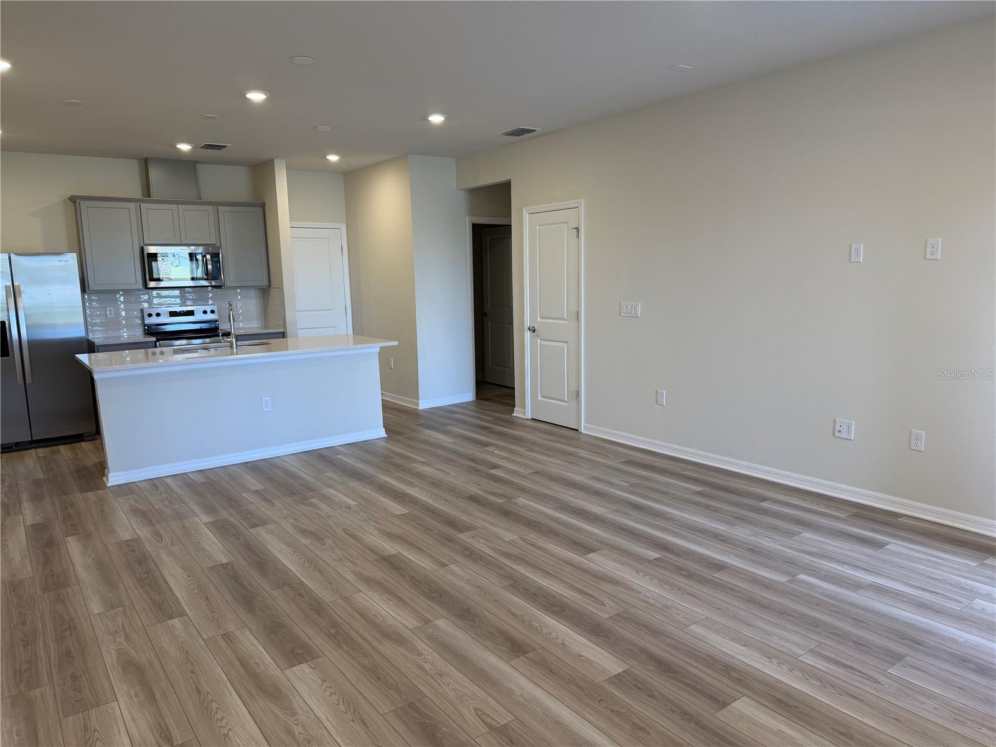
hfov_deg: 71.6
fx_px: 691
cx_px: 498
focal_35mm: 24
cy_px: 374
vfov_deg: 56.8
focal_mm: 6.76
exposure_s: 1/120
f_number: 1.78
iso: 80
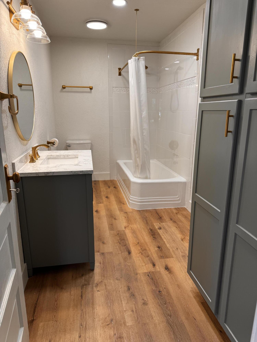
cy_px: 171
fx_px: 238
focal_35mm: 24
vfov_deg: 71.6
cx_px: 128
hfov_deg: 56.8
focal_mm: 6.76
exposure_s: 1/120
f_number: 1.78
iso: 100
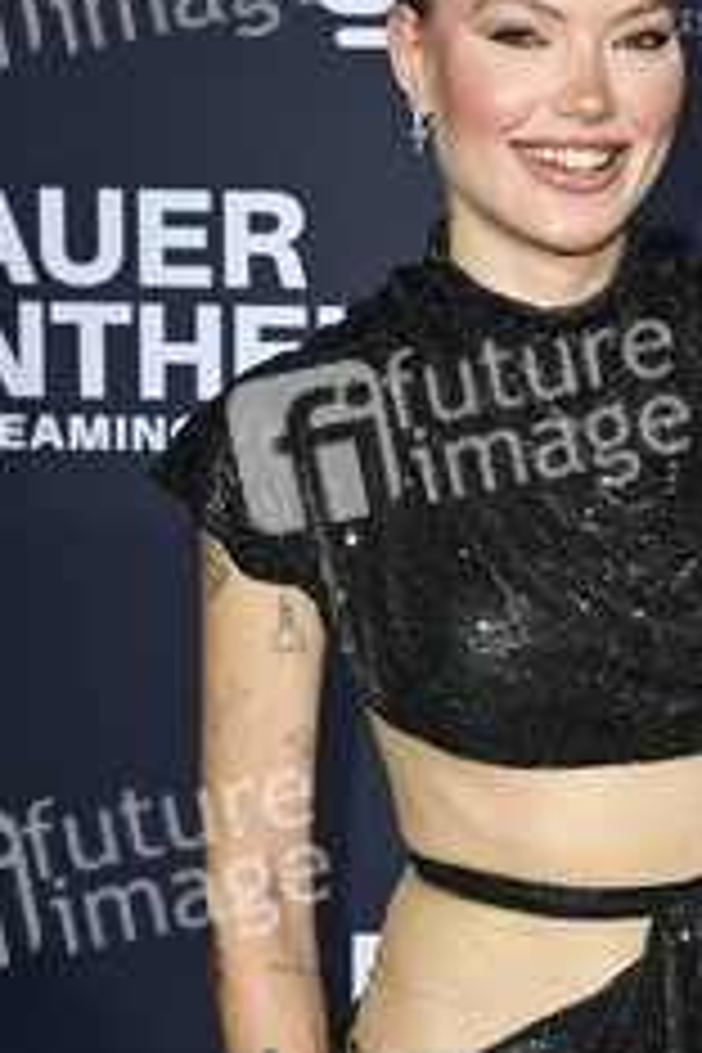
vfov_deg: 21.6
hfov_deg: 14.4
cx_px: 590
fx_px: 2749
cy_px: 652
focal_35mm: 94
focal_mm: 55
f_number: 5.6
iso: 1000
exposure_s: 1/250
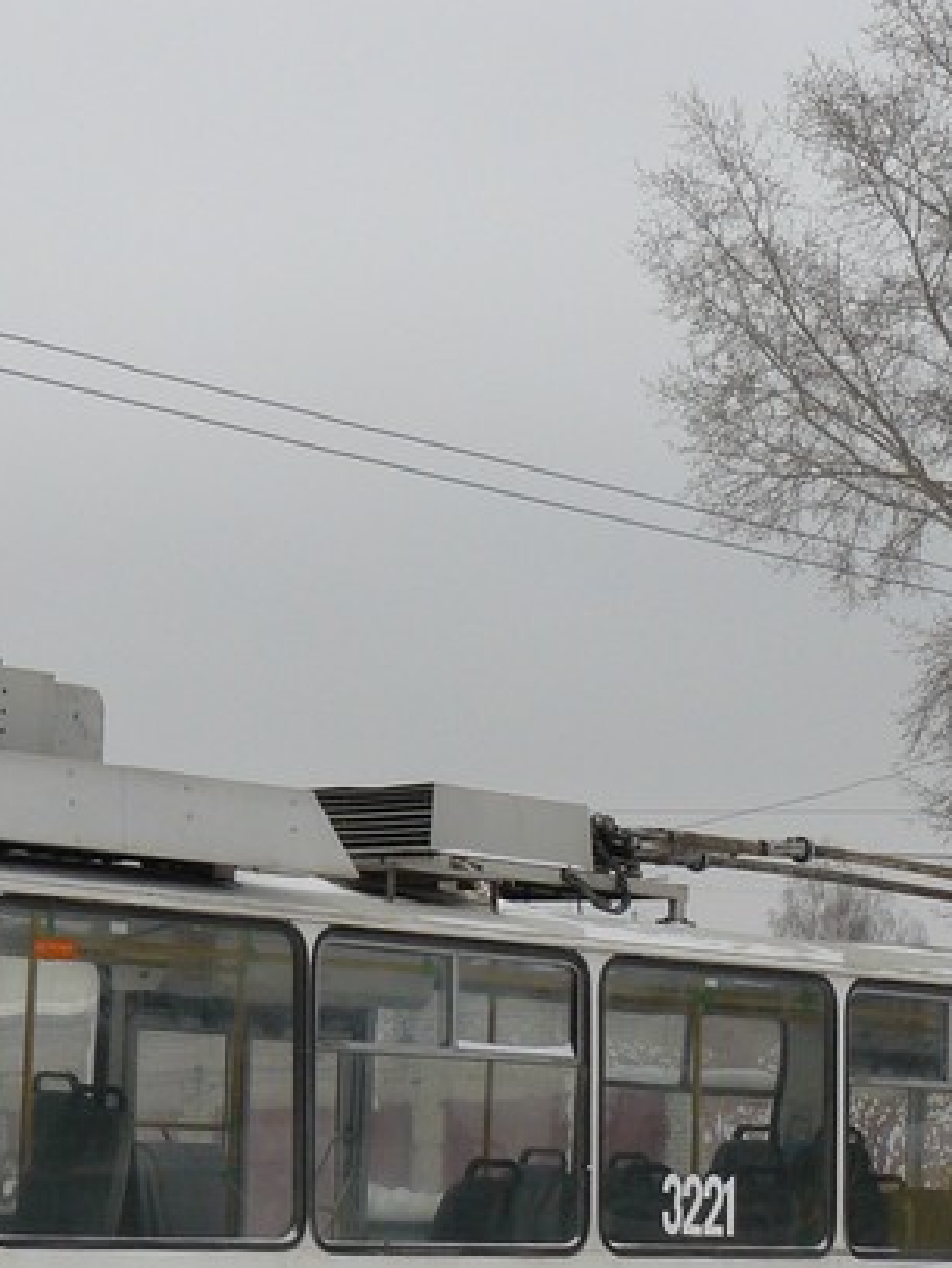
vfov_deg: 16.7
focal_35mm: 116
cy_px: 1165
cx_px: 234
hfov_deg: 12.7
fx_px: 4249
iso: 100
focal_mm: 7.6
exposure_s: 1/125
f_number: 4
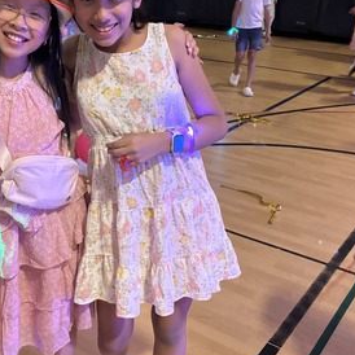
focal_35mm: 47
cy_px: 141
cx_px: 110
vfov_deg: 35.9
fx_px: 545
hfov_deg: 35.6
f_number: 1.6
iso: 1000
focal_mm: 5.96
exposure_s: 1/30
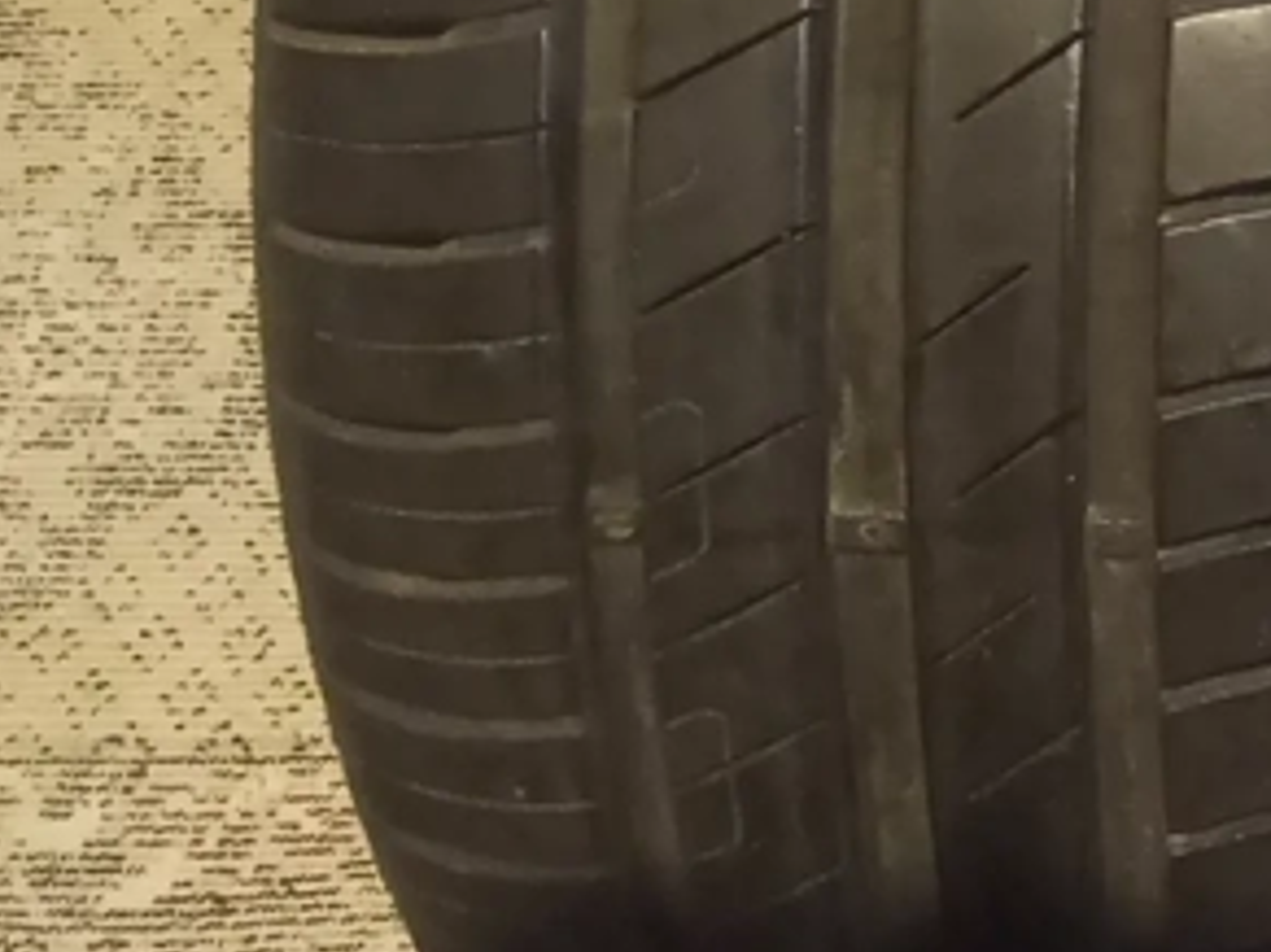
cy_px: 135
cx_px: 1852
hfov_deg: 26.5
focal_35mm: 55
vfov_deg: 25.9
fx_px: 2019
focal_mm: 1.65
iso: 1096
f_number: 2.2
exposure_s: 1/14.3
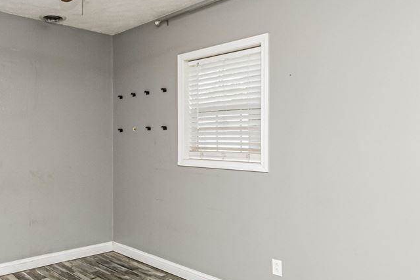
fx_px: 350
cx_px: 91
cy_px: 137
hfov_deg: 57.8
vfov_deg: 43.6
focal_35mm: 30
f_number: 10
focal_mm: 10
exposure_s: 1/60
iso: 1250
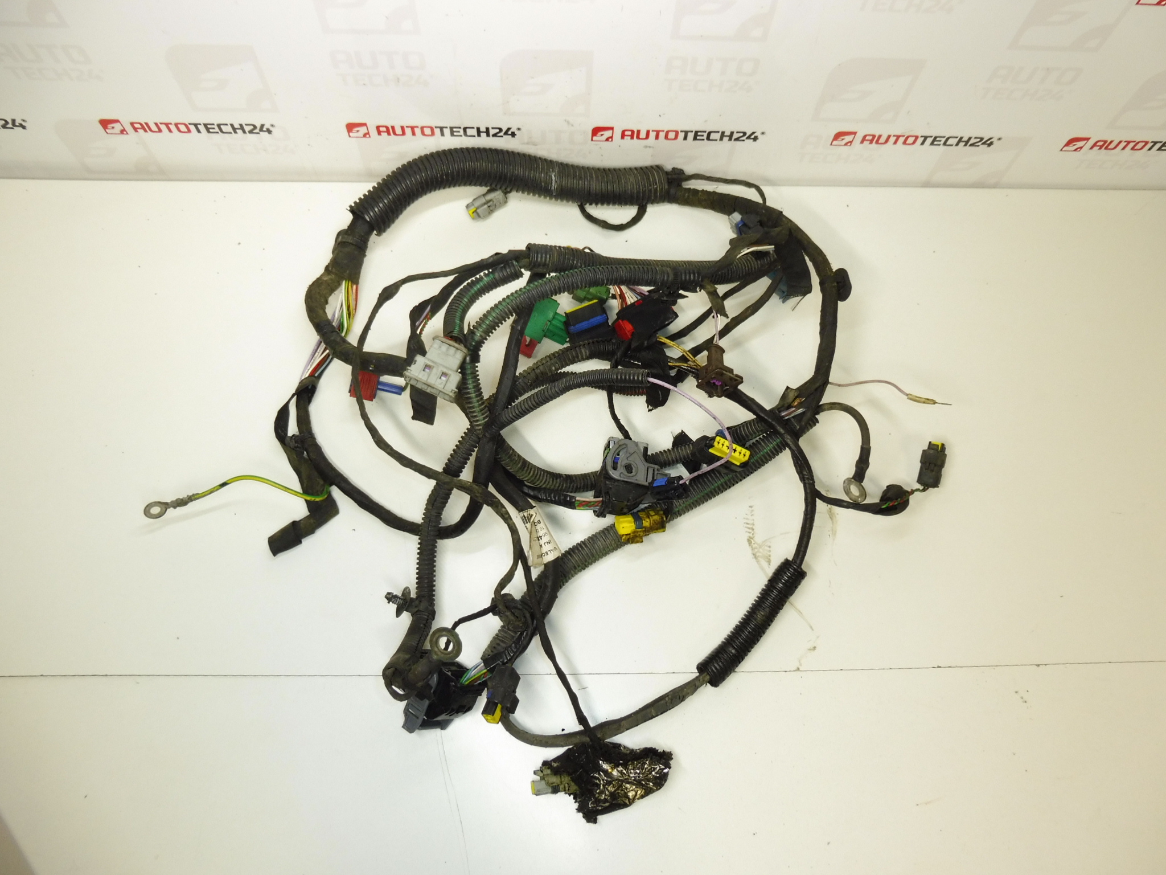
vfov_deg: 54.9
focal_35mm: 25
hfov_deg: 69.4
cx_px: 583
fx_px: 842
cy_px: 438
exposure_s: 1/60
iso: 200
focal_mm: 4.4
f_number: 3.5
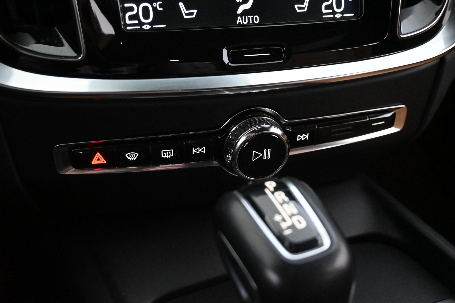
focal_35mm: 38
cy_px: 152
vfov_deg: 35.5
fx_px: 474
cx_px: 228
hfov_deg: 51.3
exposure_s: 1/40
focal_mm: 25
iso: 8000
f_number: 4.2
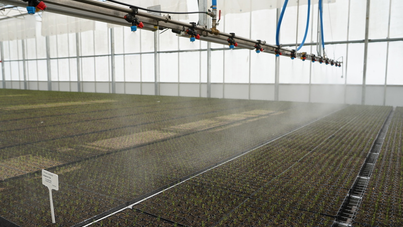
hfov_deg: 71.9
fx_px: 278
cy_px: 113
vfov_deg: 44.4
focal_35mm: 26
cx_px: 205
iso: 100
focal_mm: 24
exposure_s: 1/320
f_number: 5.6
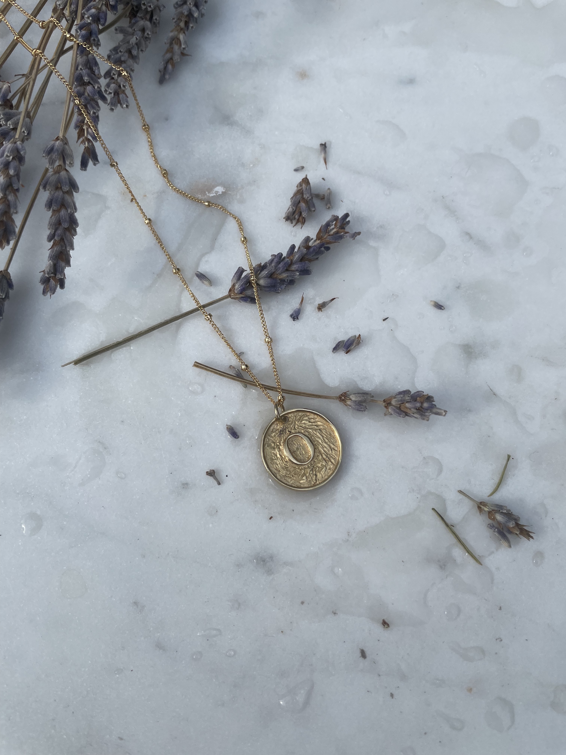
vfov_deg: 67.3
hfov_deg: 53.1
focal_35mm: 26
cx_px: 283
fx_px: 567
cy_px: 378
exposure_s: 1/2506
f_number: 1.6
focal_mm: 4.2
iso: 32
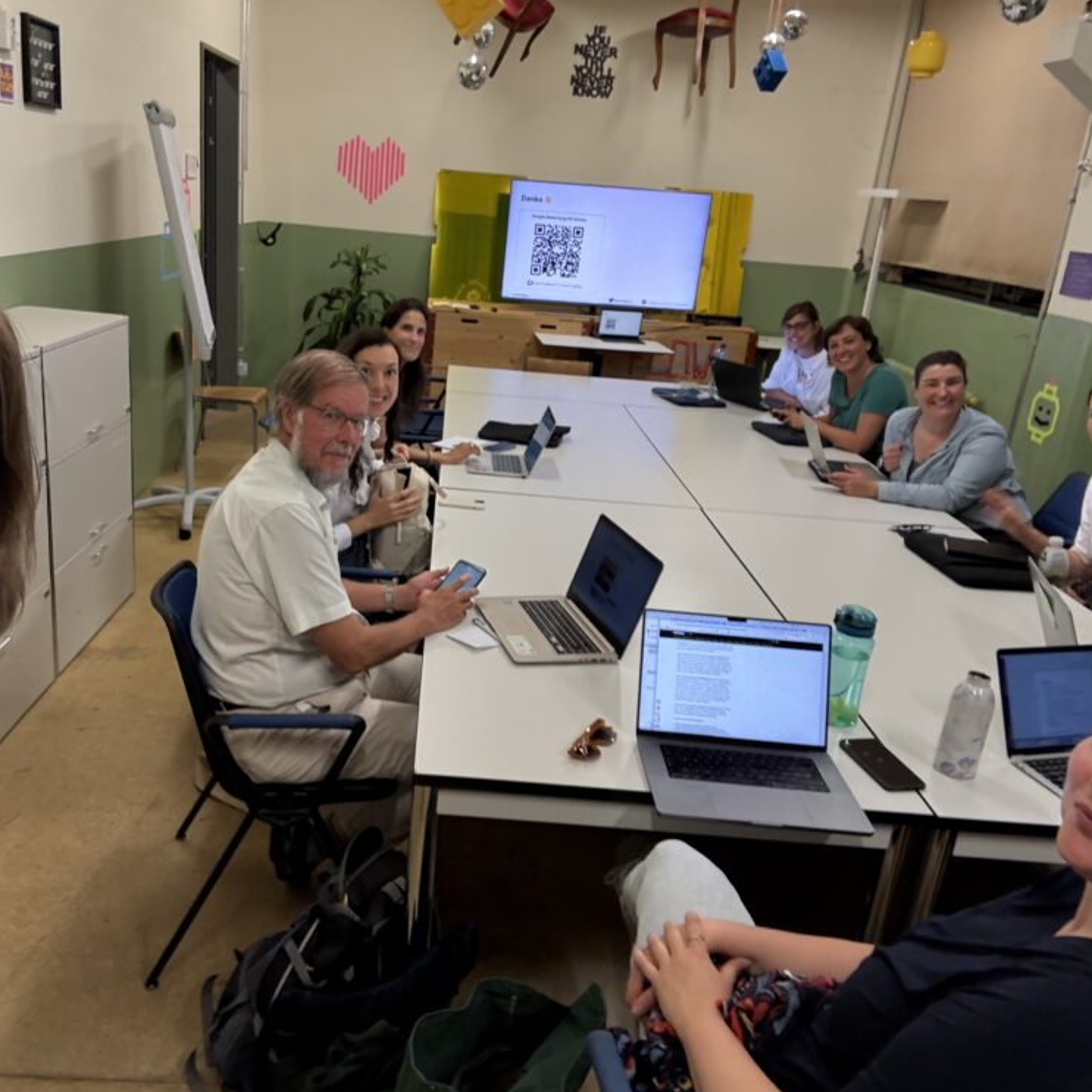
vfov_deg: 57.3
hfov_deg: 57.0
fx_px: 999
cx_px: 450
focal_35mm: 28
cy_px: 545
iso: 160
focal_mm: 2.69
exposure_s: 1/50
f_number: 1.9
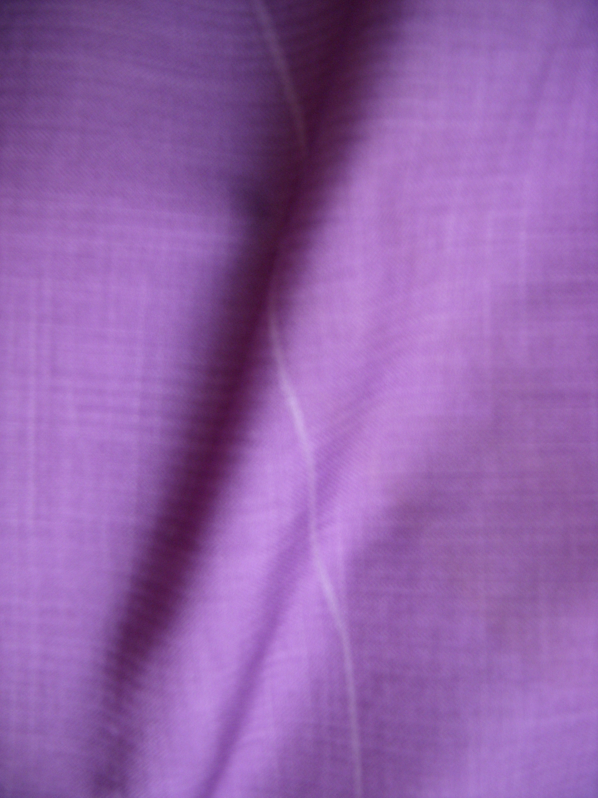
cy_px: 399
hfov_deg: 37.7
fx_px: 875
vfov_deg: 49.0
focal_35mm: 38
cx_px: 299
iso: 160
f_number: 3.3
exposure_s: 1/30
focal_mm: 6.3
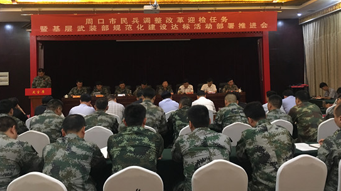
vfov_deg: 36.5
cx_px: 171
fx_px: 289
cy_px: 74
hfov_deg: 61.0
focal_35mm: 32
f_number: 2.2
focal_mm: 4.15
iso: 80
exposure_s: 1/10
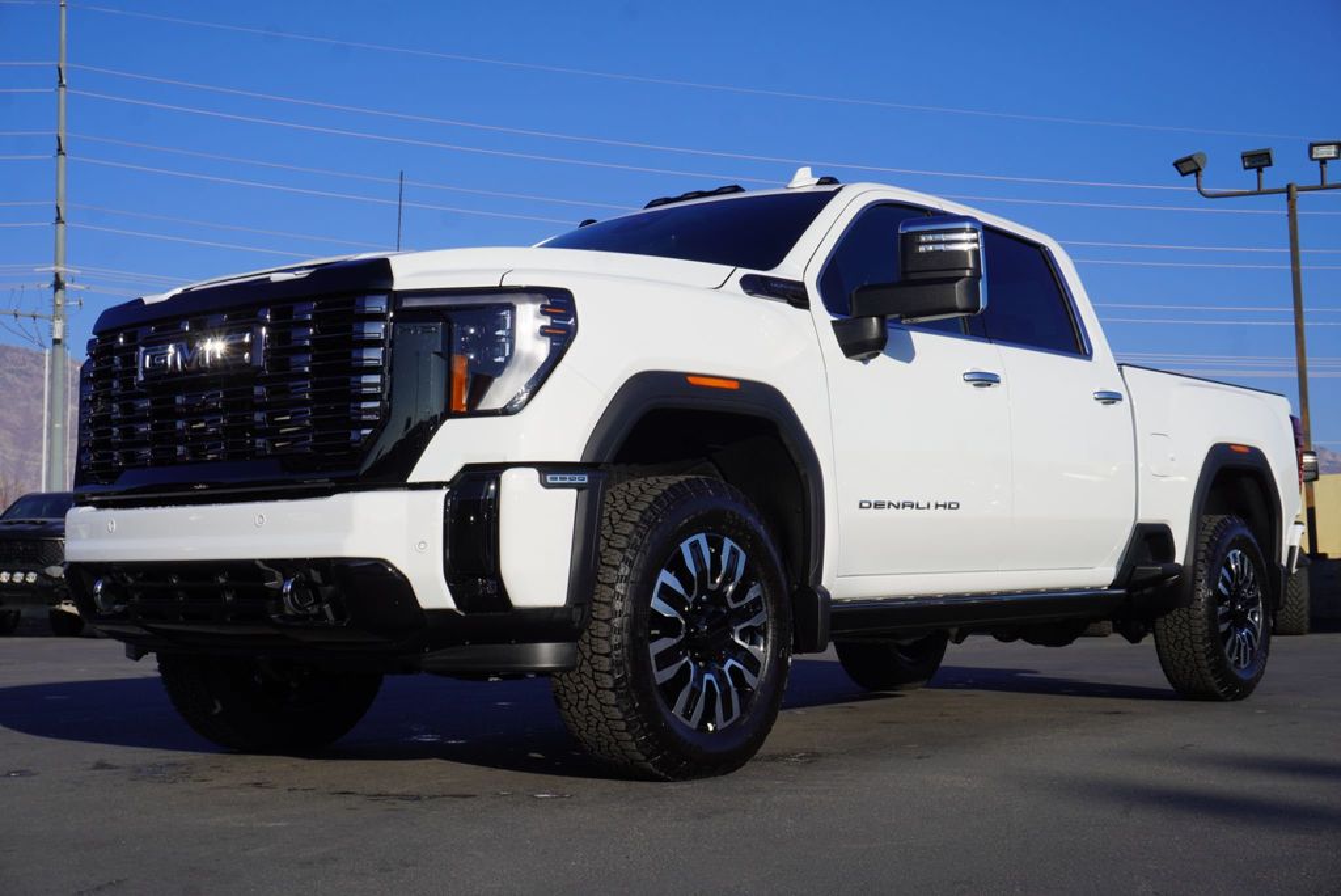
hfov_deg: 43.6
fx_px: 1677
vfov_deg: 29.9
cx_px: 670
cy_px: 448
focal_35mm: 45
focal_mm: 30
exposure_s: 1/200
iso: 100
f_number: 11
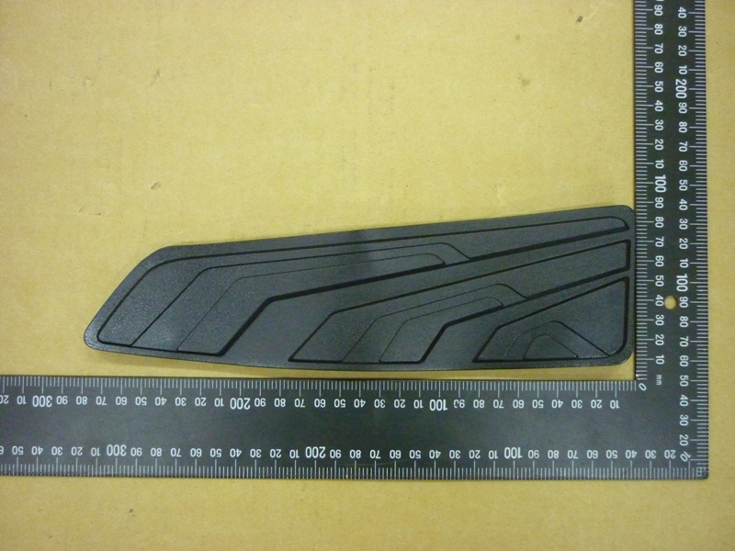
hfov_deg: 55.4
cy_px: 276
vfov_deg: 42.9
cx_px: 368
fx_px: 701
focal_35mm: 33
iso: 800
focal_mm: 5.5
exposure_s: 1/20
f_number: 2.8
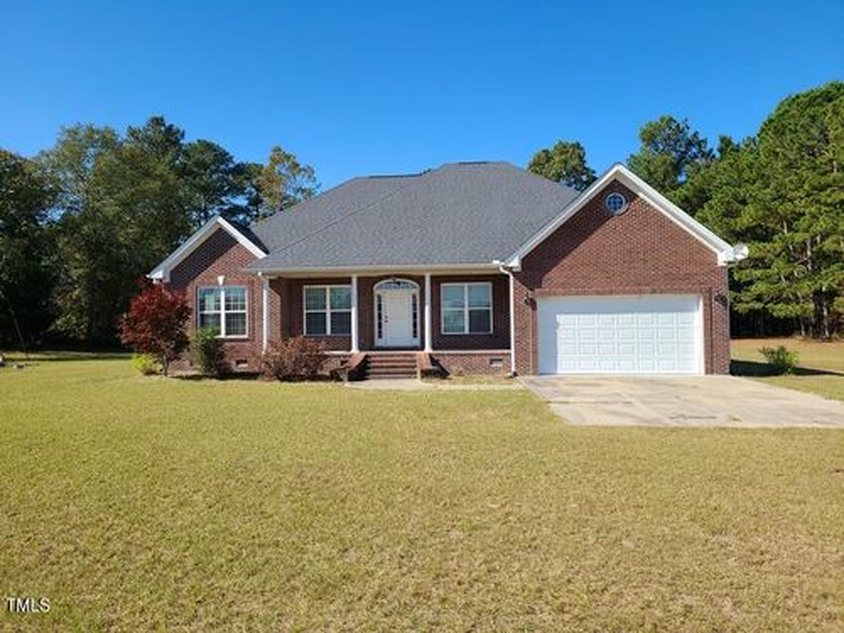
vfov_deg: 53.1
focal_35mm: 26
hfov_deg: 67.3
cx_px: 422
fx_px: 634
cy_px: 316
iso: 40
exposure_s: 1/1580
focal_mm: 5.4
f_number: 1.8
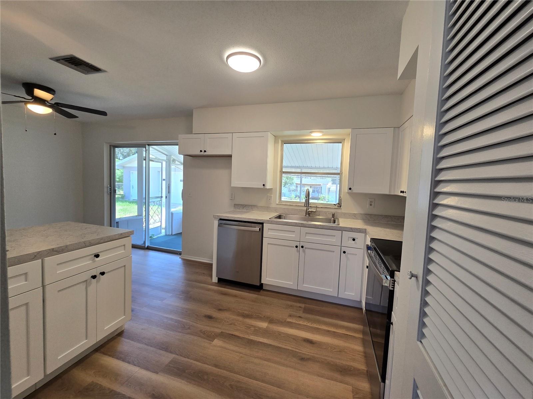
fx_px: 200
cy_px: 200
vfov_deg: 89.9
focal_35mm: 13
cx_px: 266
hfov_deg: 106.2
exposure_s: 1/60
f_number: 2.2
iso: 80
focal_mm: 2.2
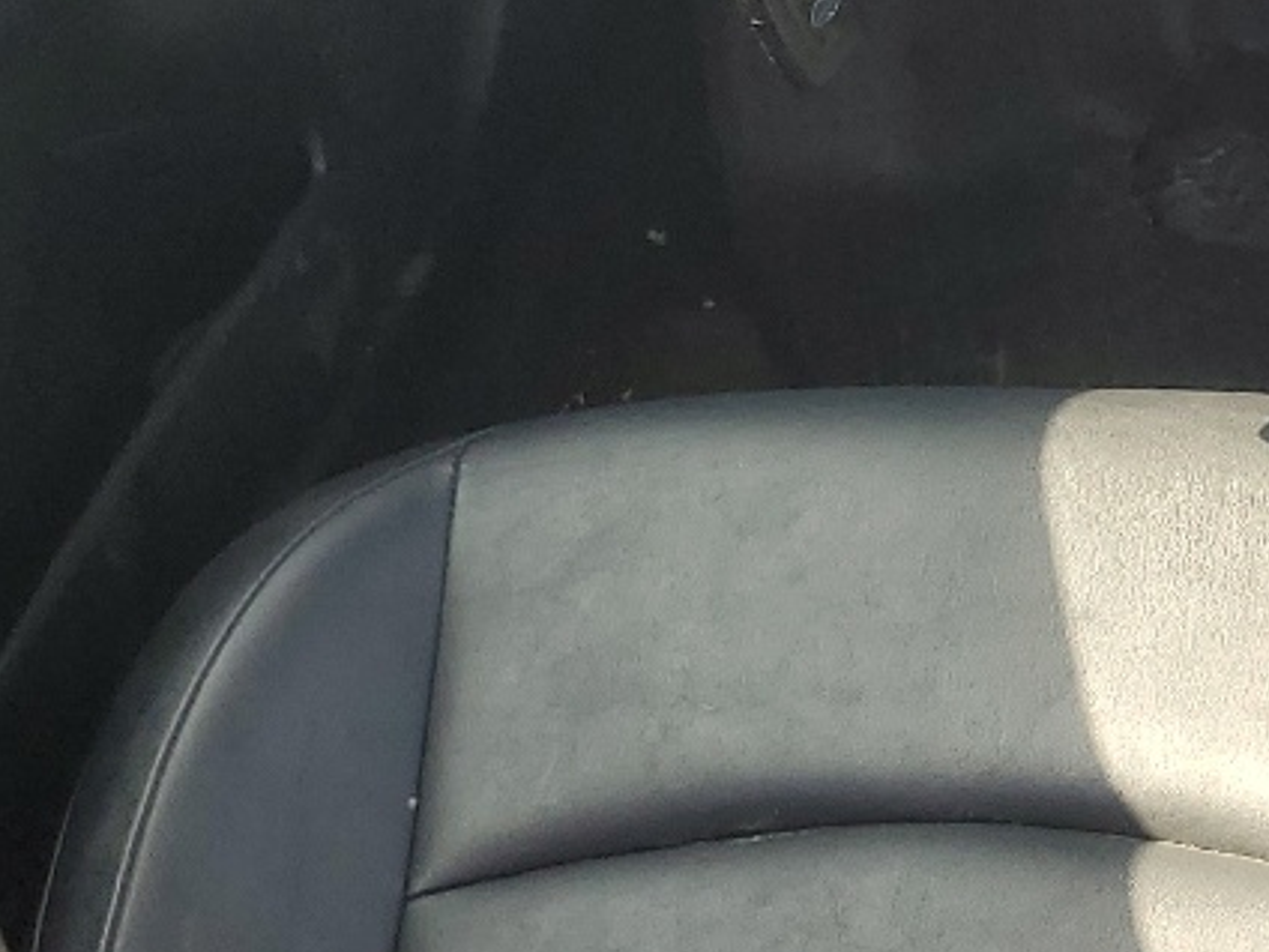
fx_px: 3593
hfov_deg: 17.7
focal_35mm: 98
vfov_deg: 15.0
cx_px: 1957
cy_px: 207
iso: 50
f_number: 1.5
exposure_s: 1/256
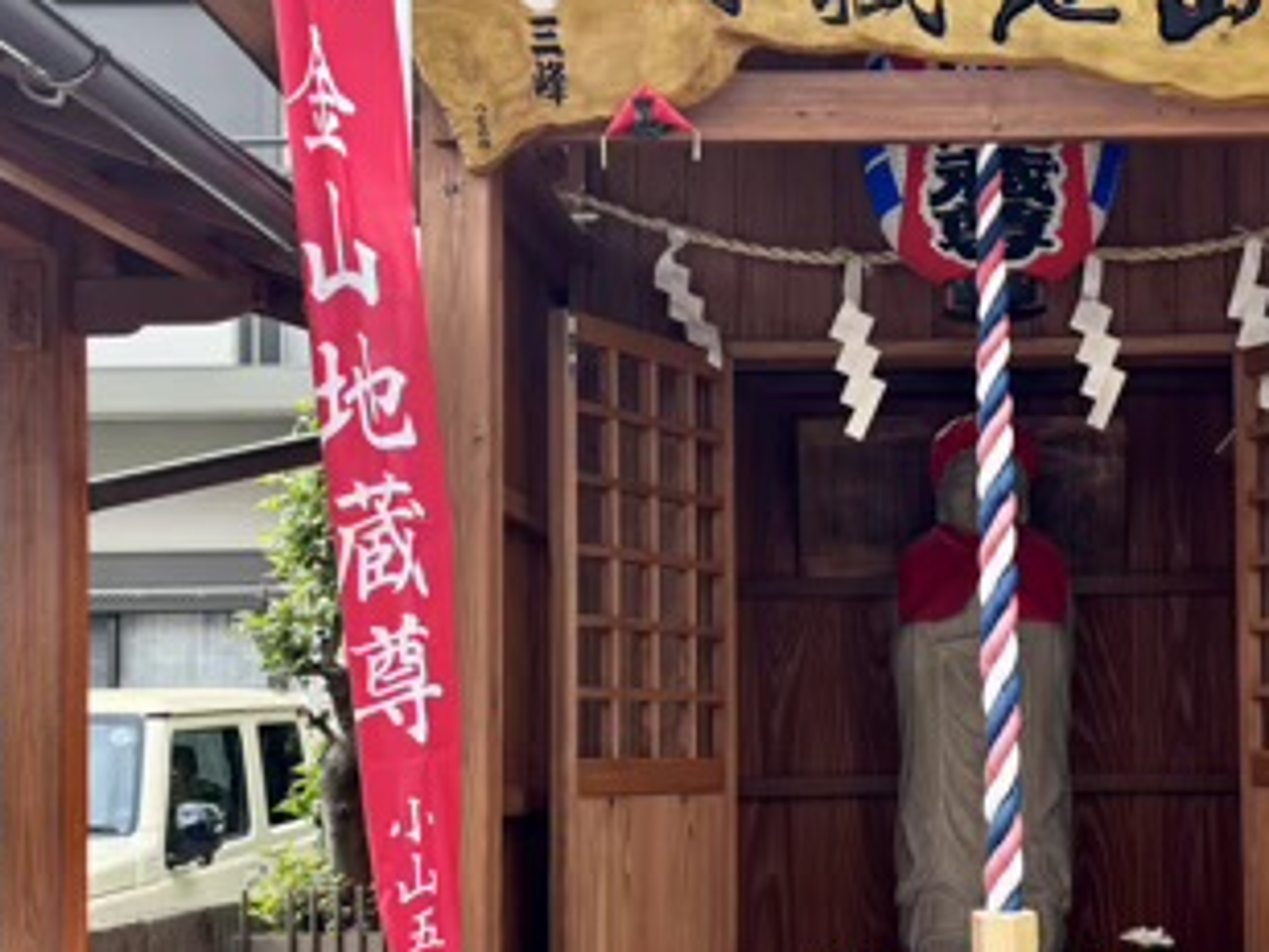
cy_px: 637
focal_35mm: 59
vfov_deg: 24.7
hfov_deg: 32.1
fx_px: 2163
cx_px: 956
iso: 50
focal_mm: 5.96
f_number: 1.6
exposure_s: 1/290
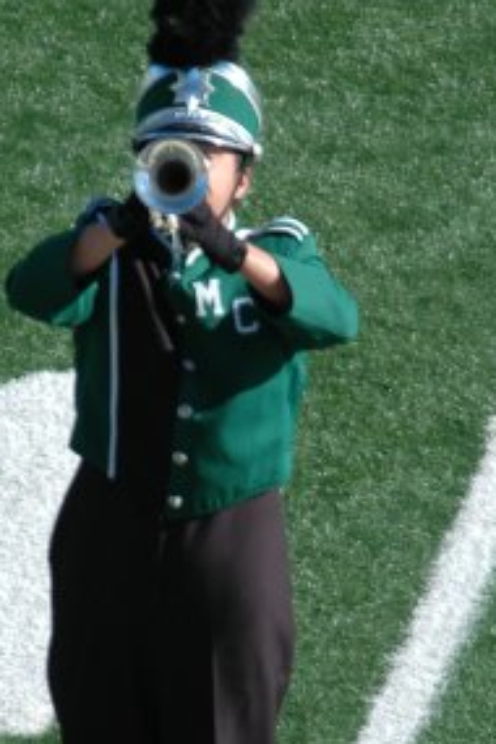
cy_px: 446
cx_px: 210
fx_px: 26100
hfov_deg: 1.1
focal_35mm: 1263
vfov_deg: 1.6
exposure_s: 1/640
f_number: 5.6
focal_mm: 400
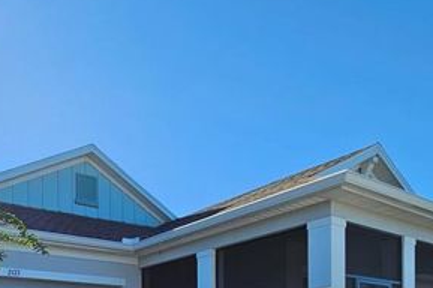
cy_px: 350
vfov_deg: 32.6
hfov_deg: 54.2
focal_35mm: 33
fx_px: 396
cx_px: 100
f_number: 2.2
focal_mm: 2.2
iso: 50
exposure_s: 1/1414
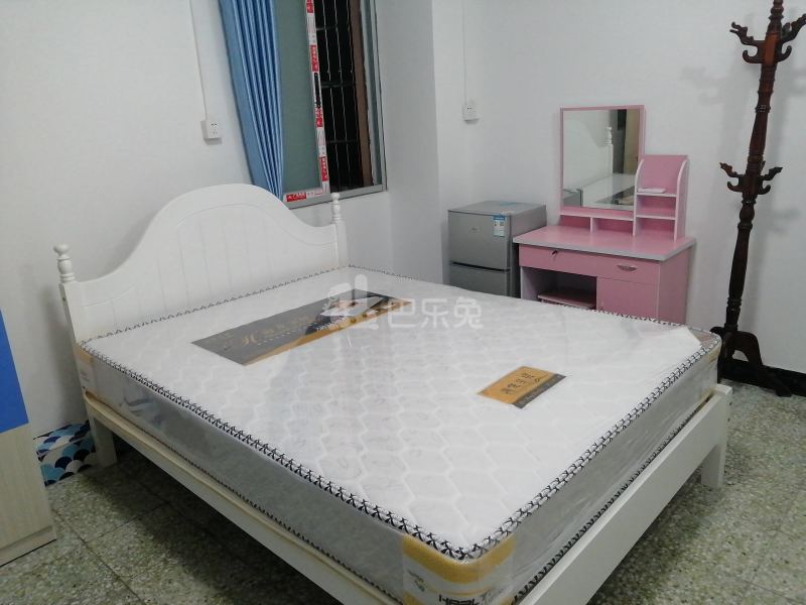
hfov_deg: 67.3
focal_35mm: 26
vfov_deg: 53.1
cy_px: 302
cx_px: 403
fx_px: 605
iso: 200
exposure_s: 1/50
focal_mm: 3.62
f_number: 1.8
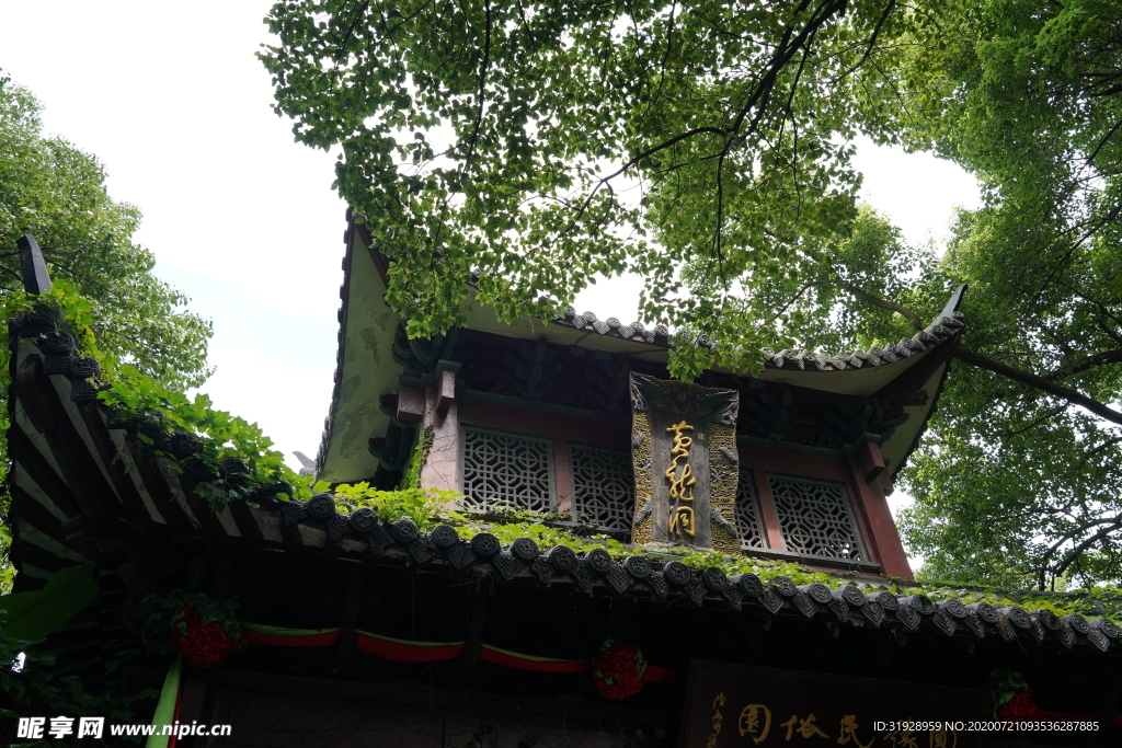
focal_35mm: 30
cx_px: 561
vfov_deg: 43.6
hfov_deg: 61.9
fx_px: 935
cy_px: 374
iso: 320
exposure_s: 1/125
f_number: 8
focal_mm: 30
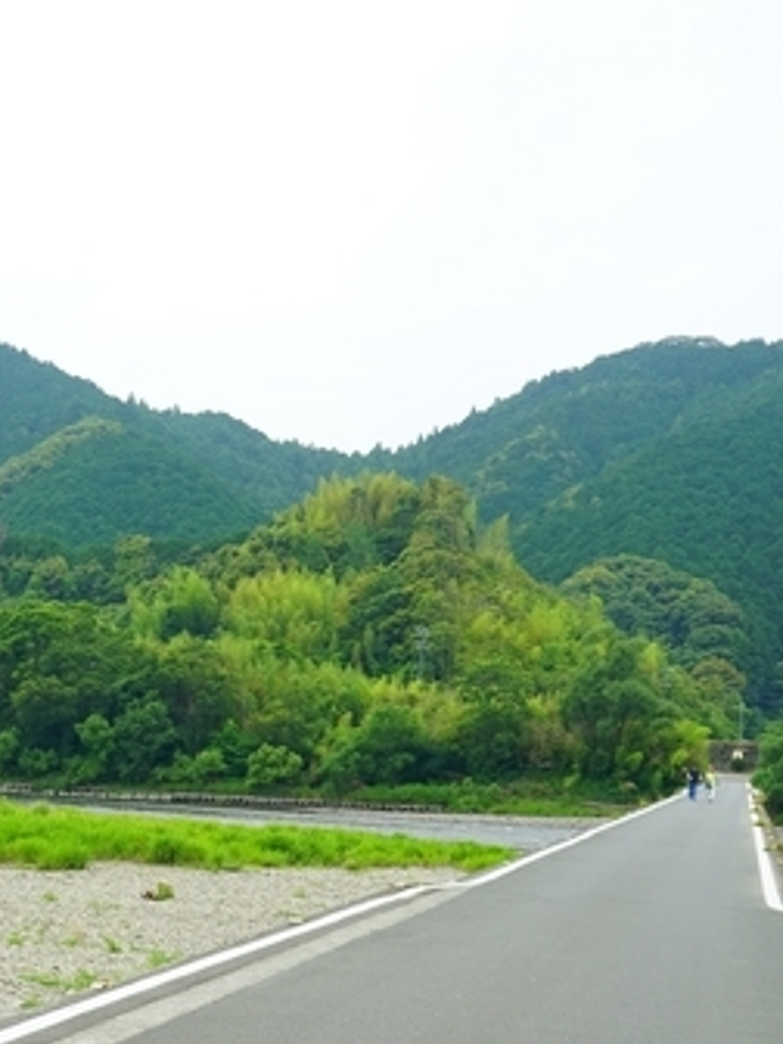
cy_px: 823
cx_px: -31
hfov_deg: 25.1
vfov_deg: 34.0
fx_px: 1659
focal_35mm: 55
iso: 100
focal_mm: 24
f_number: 8
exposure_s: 1/100
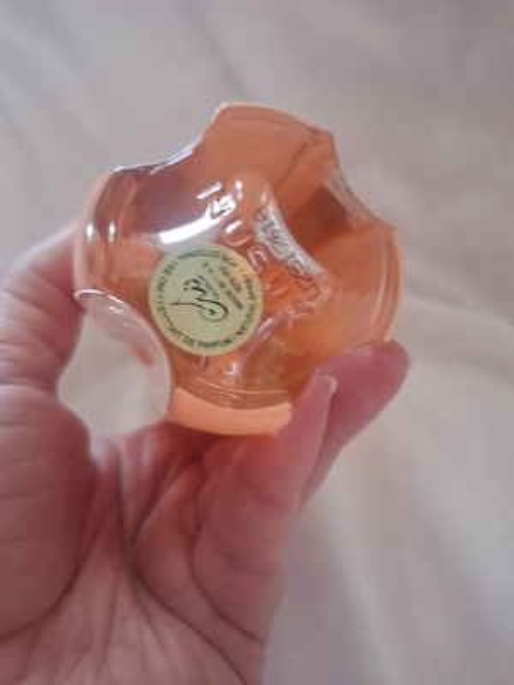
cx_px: 257
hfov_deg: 58.9
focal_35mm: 23
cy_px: 342
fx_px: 455
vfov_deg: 73.9
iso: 500
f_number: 1.8
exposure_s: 1/25
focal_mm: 5.54
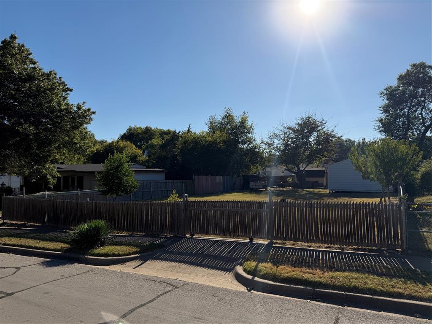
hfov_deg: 71.6
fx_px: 300
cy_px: 162
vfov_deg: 56.8
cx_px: 216
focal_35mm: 24
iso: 80
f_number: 1.78
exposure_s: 1/9091
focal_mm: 6.76
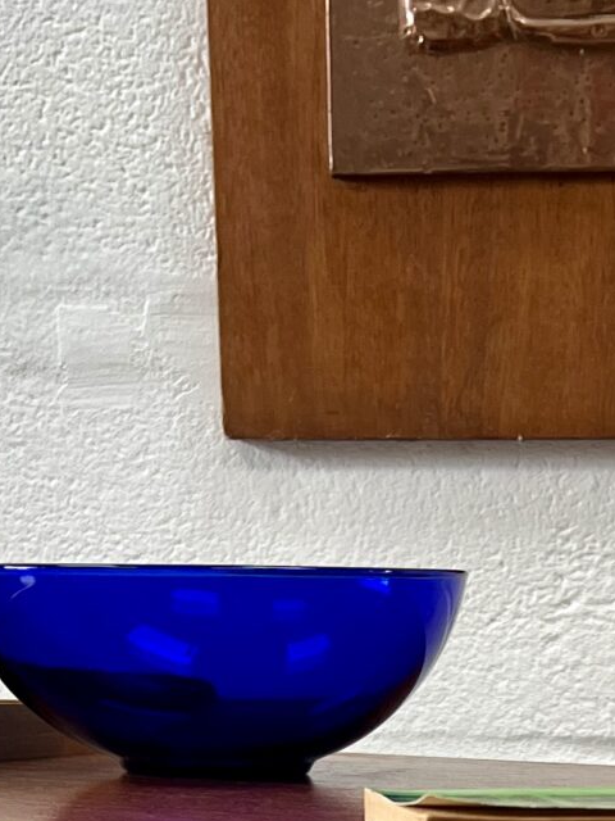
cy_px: 1208
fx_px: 2464
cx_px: 560
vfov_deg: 17.2
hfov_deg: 14.1
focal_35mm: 104
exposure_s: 1/100
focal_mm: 5.7
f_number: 1.5
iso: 125
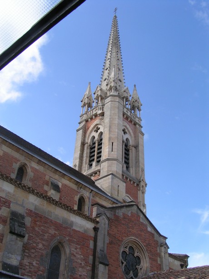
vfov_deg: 49.0
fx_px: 306
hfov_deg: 37.7
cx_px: 104
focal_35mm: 38
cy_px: 140
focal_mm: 5.8
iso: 50
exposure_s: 1/200
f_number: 5.6
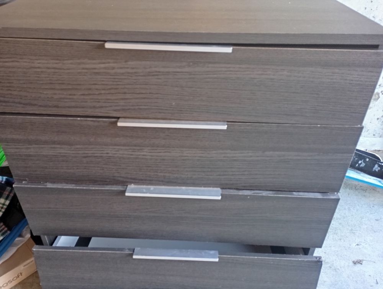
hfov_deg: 63.4
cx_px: 192
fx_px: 310
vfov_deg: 49.9
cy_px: 144
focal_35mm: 28
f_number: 1.8
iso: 862
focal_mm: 4.27
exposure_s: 1/33.3
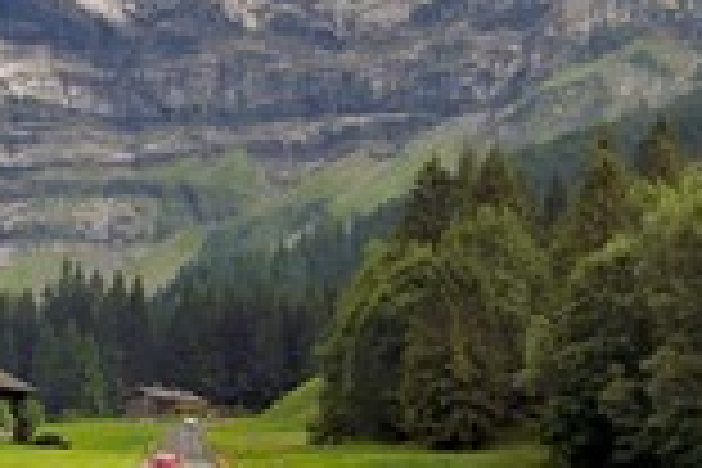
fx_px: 2515
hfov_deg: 15.5
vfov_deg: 10.5
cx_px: -32
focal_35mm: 129
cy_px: -36
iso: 200
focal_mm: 48
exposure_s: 1/250
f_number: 11
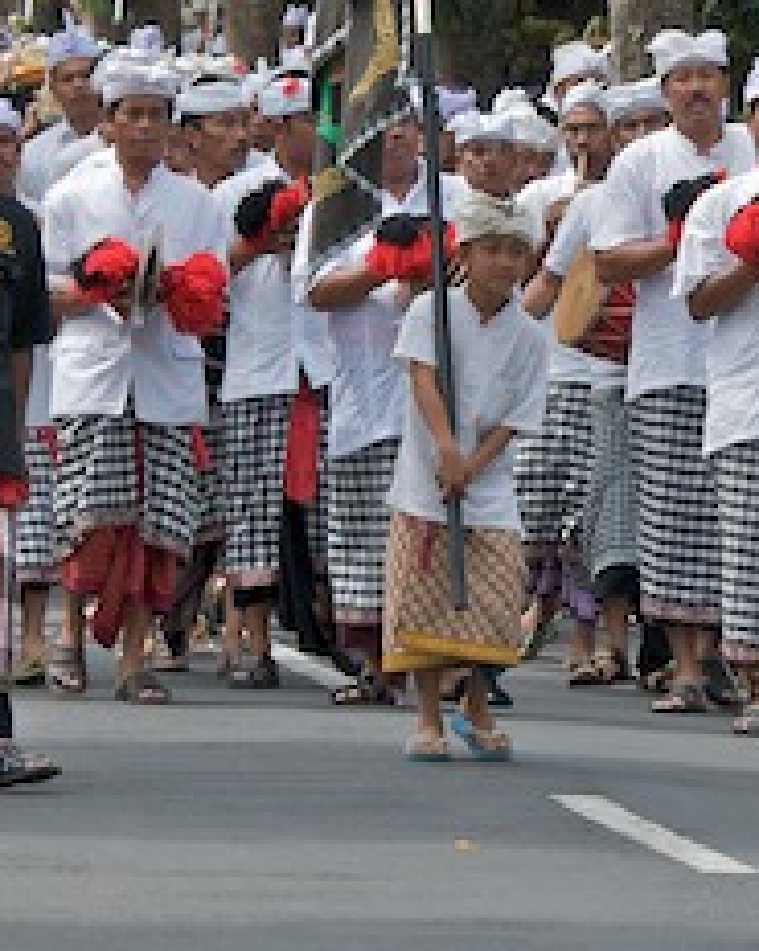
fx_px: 13820
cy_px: 225
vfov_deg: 3.9
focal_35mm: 491
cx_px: 702
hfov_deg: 3.1
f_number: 9
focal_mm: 135
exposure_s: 1/320
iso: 320
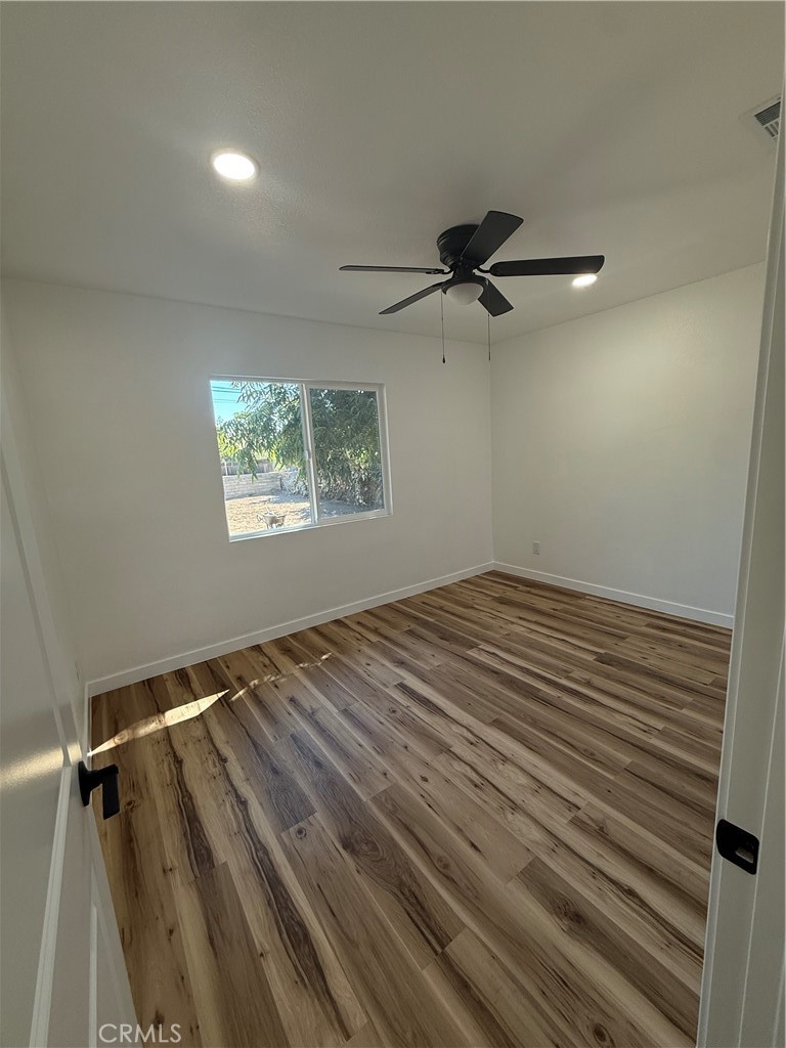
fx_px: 424
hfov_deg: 85.7
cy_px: 524
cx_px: 393
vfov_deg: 102.1
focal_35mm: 14
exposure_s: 1/99
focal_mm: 2.22
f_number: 2.2
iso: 100
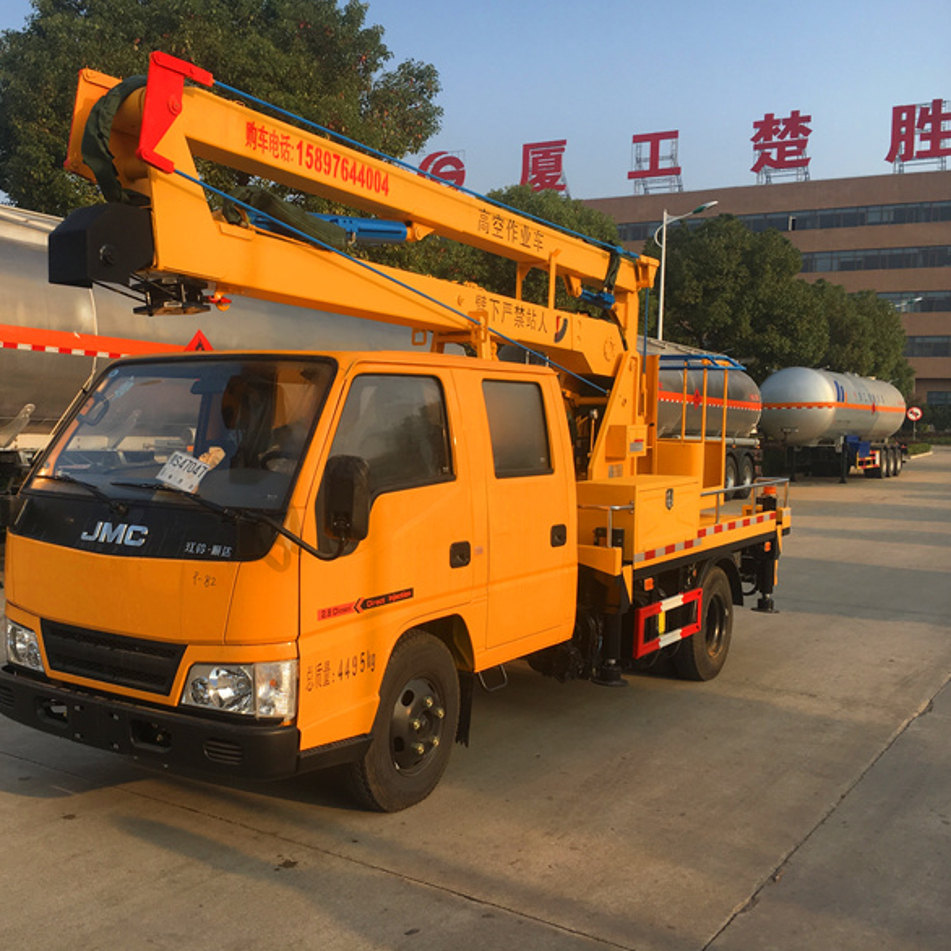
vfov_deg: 47.2
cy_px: 469
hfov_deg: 46.8
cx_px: 359
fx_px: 1088
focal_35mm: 35
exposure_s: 1/777
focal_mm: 4.15
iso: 25
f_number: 2.2
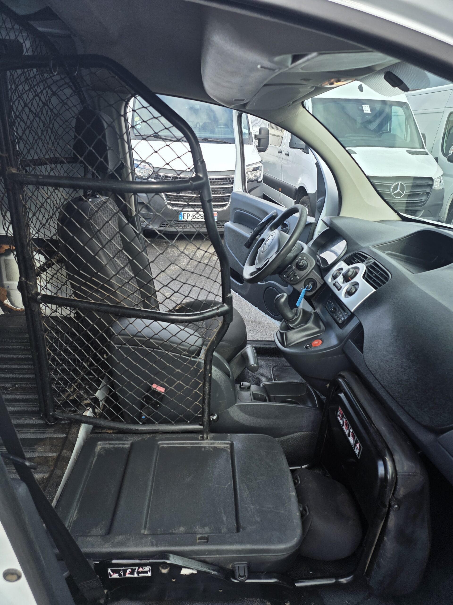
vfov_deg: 73.9
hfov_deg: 58.9
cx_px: 226
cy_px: 302
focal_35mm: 23
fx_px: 401
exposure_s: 1/180
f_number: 1.7
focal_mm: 6.25
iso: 32
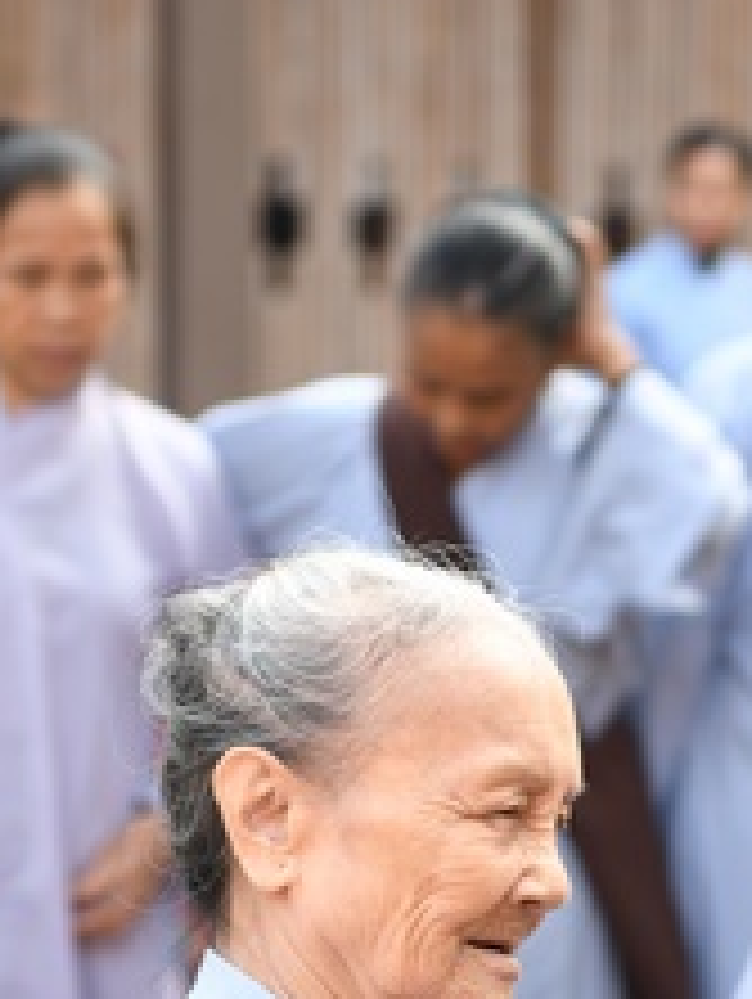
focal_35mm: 197
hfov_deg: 7.6
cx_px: 489
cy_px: 958
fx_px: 5695
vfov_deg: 10.0
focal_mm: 70
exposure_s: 1/200
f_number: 3.5
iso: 250
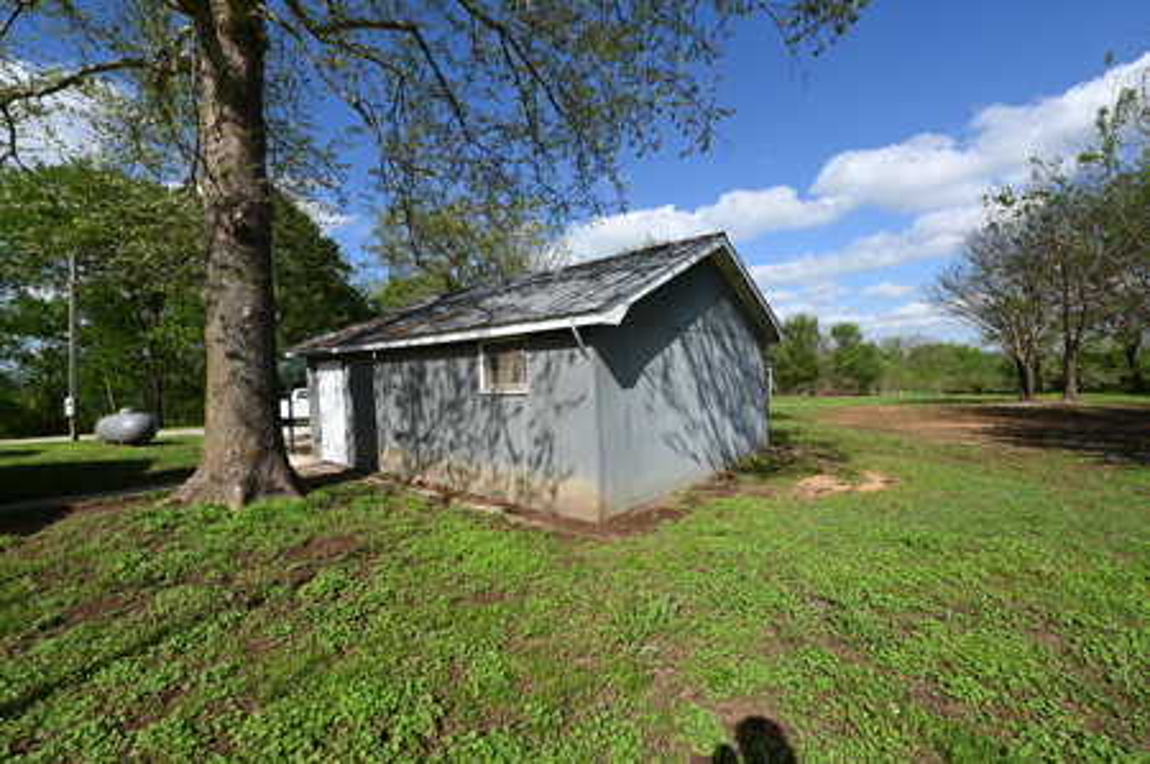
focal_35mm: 14
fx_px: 447
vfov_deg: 81.1
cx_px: 575
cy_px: 382
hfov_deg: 104.3
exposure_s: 1/400
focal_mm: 14
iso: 100
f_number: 7.1
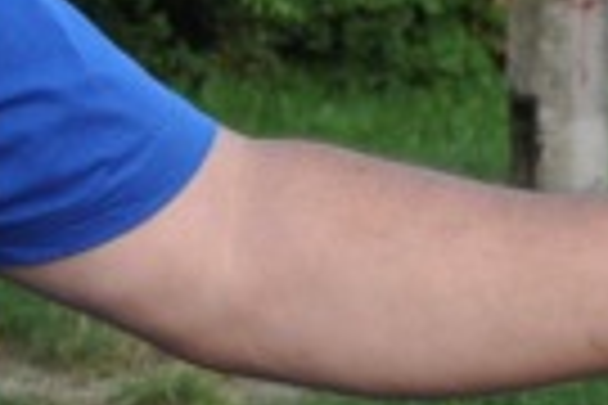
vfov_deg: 5.0
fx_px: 4643
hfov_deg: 7.4
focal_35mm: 275
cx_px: 734
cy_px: -79
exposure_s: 1/200
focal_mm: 31
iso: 400
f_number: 7.1
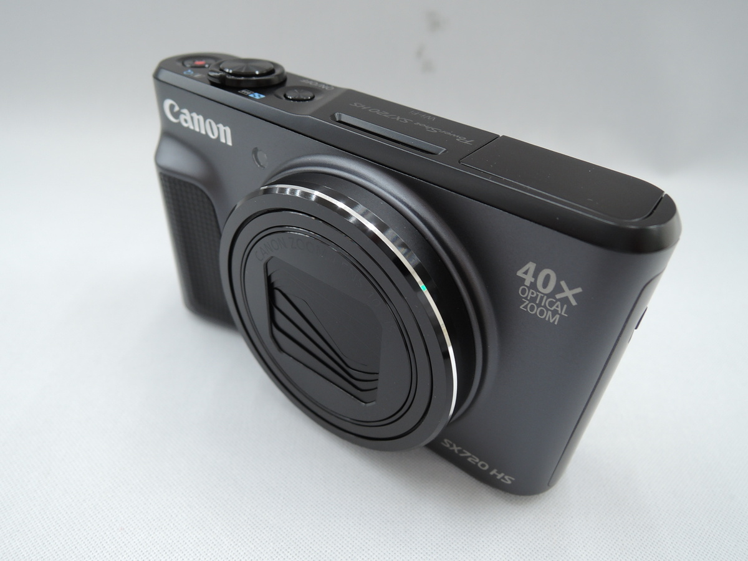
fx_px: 519
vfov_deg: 56.8
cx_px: 374
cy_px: 280
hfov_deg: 71.6
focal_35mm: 24
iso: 100
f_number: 2.8
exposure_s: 1/30
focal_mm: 5.1
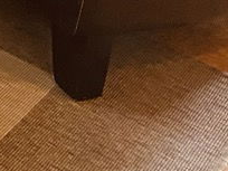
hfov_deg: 9.9
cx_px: -398
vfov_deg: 7.8
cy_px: -358
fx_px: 1074
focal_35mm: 163
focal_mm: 4.25
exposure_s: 1/50
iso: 250
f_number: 1.8
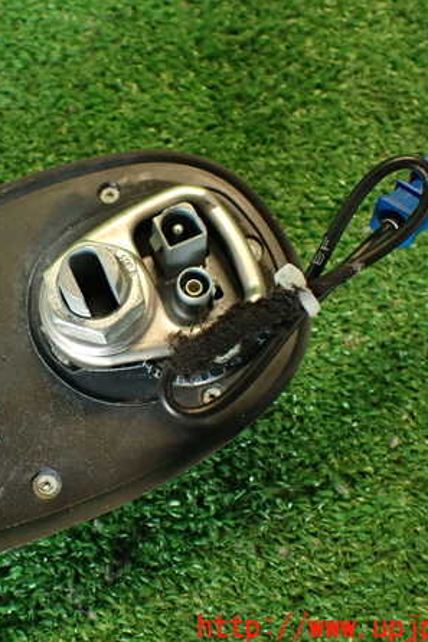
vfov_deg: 46.4
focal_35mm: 42
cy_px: 322
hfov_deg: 31.1
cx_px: 91
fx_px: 750
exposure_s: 1/30
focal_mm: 5.4
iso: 250
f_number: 2.3
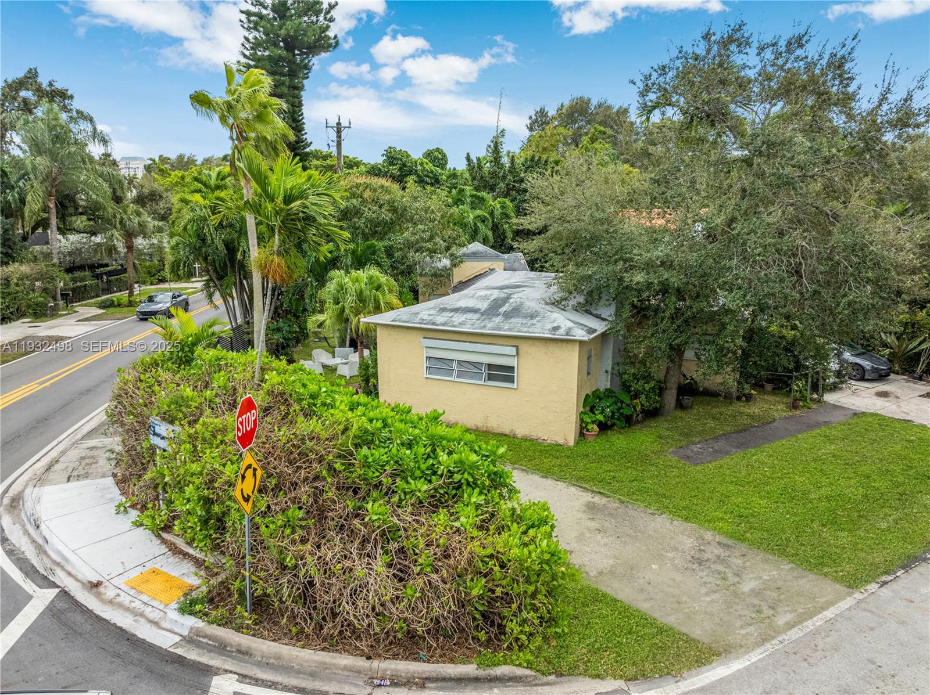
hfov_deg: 71.6
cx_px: 465
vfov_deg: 56.7
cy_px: 348
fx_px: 644
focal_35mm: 24
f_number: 5
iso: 100
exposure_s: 1/320
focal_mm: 12.29
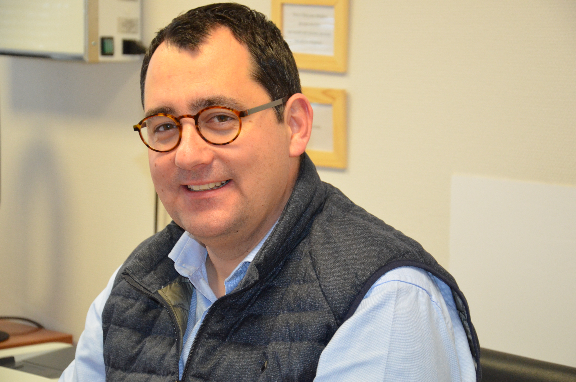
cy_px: 191
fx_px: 1796
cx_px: 288
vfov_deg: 12.1
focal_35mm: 112
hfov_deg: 18.2
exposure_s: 1/60
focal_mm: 75
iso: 1800
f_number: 5.3
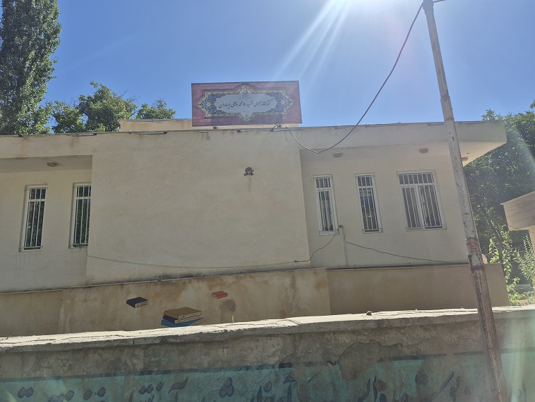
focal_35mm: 23
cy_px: 201
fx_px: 356
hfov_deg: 73.9
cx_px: 268
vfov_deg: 58.9
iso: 25
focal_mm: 5.4
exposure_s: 1/2376
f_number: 1.8
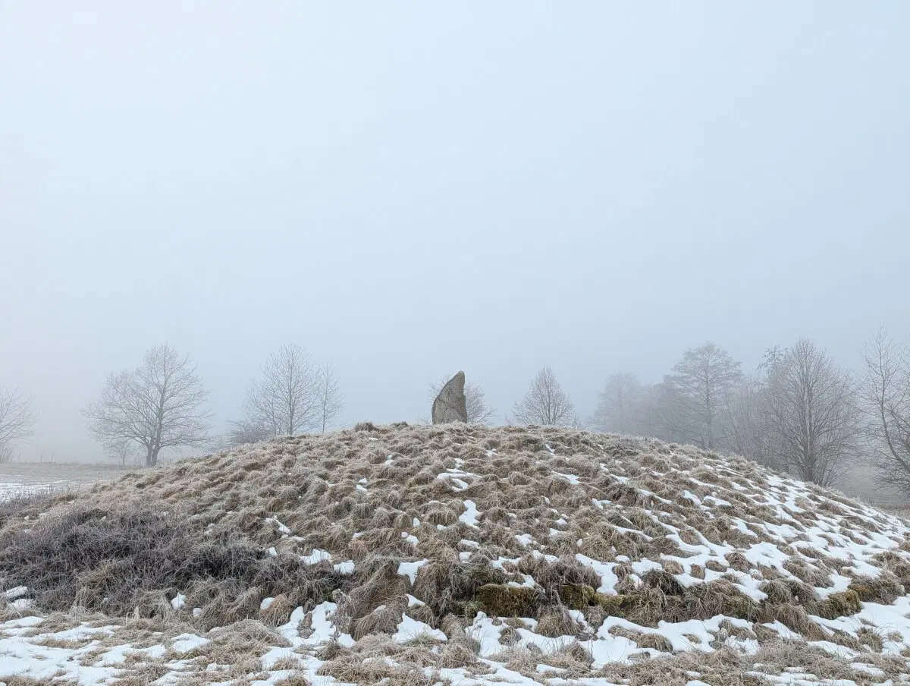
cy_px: 343
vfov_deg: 57.0
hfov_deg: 71.5
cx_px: 455
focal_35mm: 24
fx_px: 632
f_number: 1.68
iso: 36
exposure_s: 1/607
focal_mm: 6.9
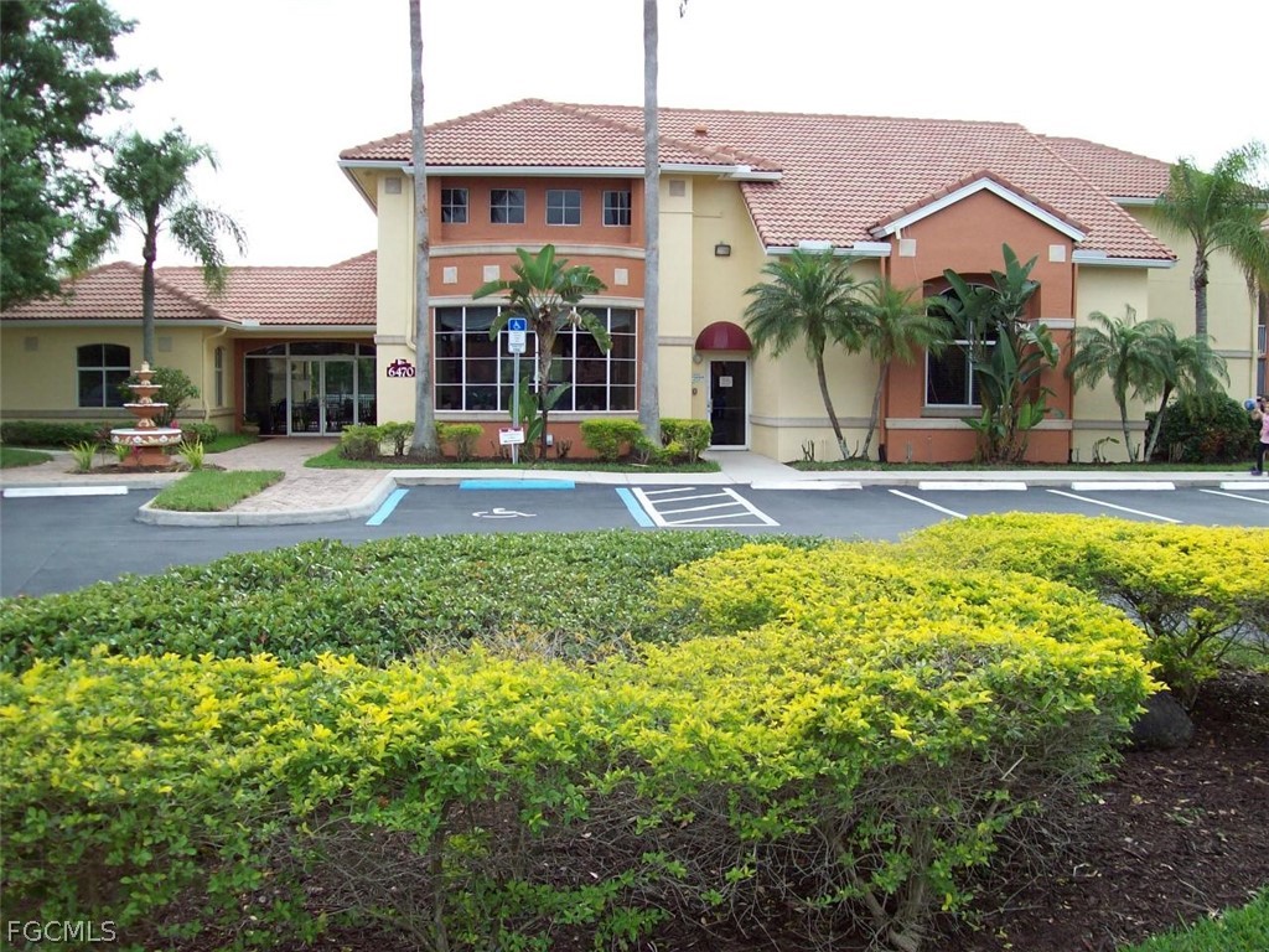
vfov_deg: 39.7
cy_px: 476
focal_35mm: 36
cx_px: 634
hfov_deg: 51.4
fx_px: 1320
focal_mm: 6
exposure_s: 1/252
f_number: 2.7
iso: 80
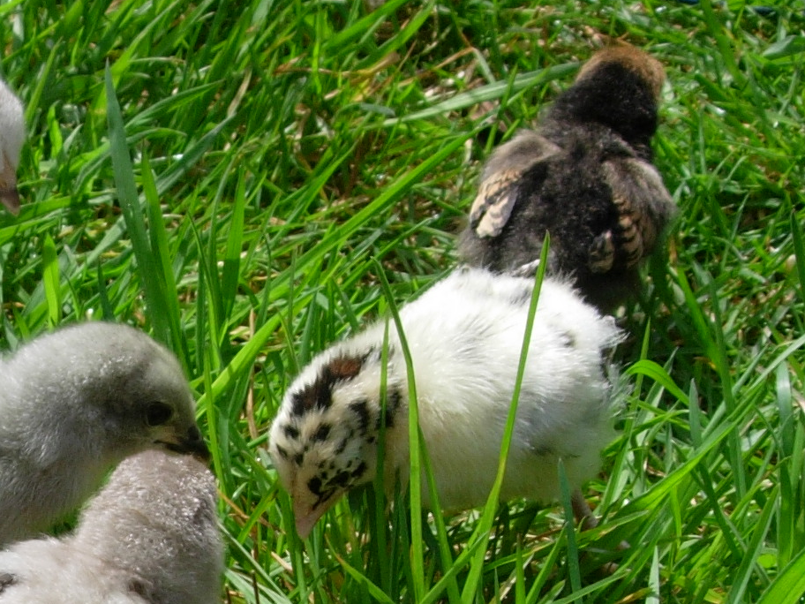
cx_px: 13
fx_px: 2512
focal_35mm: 108
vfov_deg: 13.4
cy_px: 683
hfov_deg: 17.8
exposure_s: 1/373
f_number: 4.8
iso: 64
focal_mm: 7.8
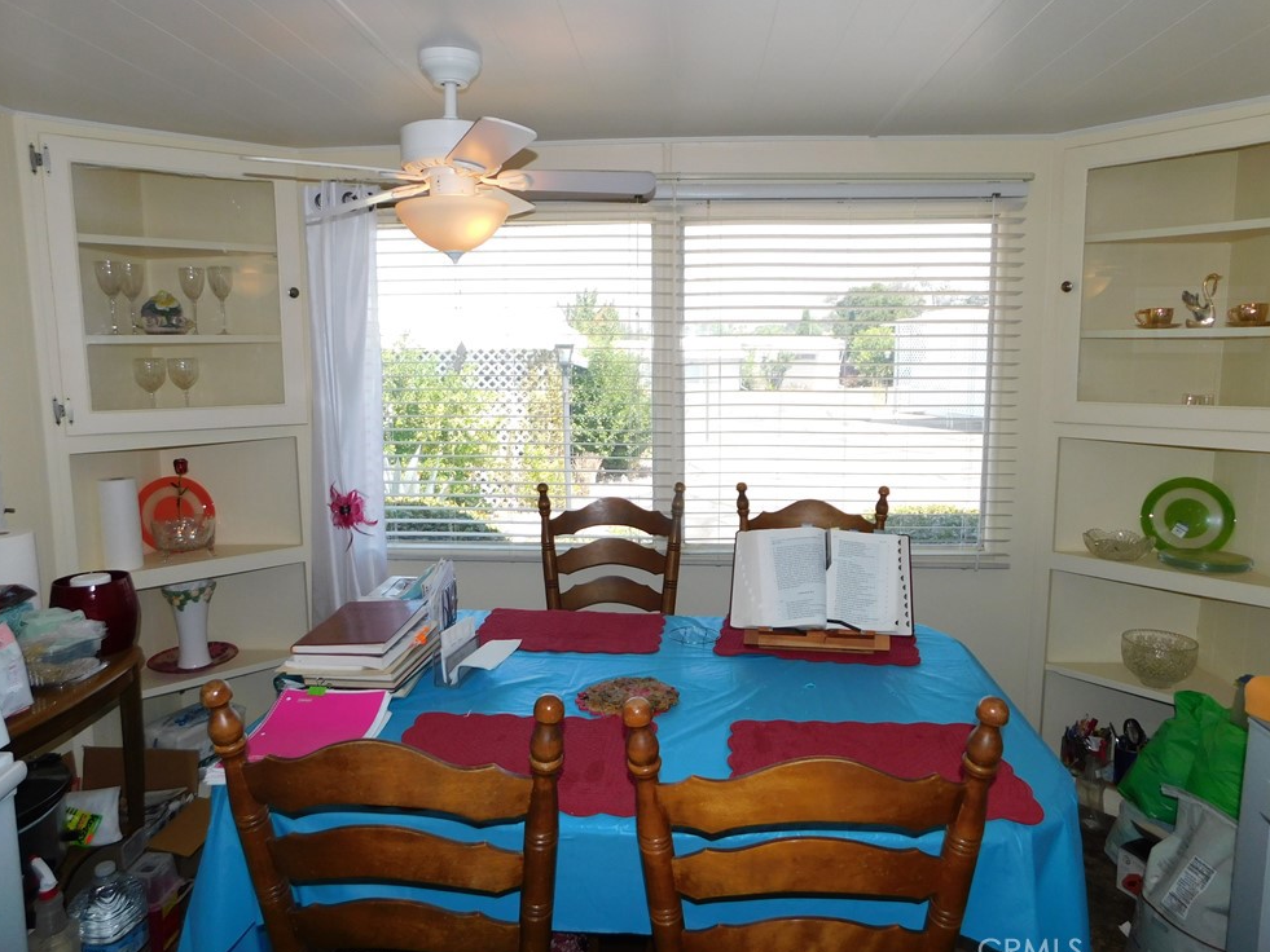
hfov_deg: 71.6
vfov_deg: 56.8
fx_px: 881
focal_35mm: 24
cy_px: 472
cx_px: 629
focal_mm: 4
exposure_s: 1/250
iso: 125
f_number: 3
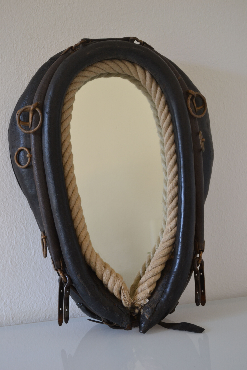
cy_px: 185
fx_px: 525
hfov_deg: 26.5
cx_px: 124
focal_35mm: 51
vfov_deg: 38.9
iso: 400
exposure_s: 1/30
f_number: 5
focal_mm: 34
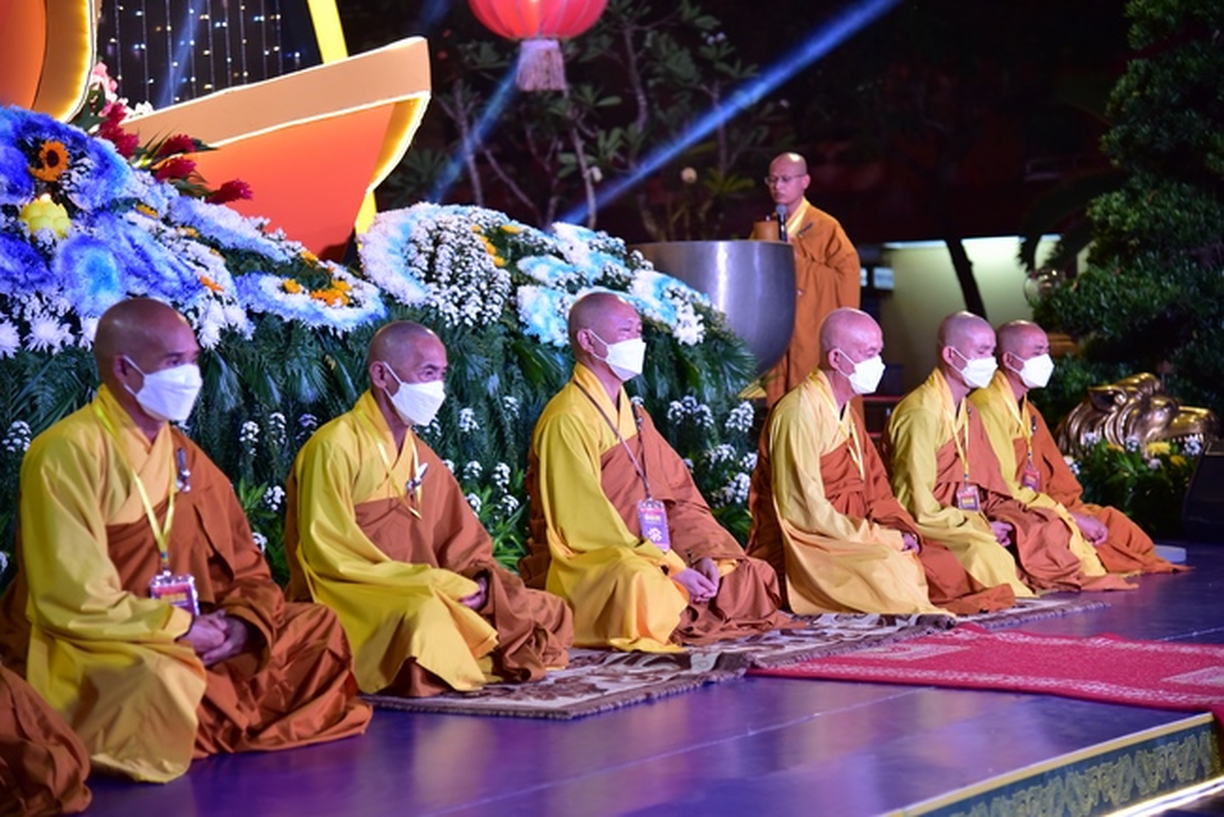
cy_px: 408
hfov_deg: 24.8
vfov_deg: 16.7
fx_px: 2789
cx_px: 612
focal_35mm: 82
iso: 2000
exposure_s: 1/125
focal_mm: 82
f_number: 4
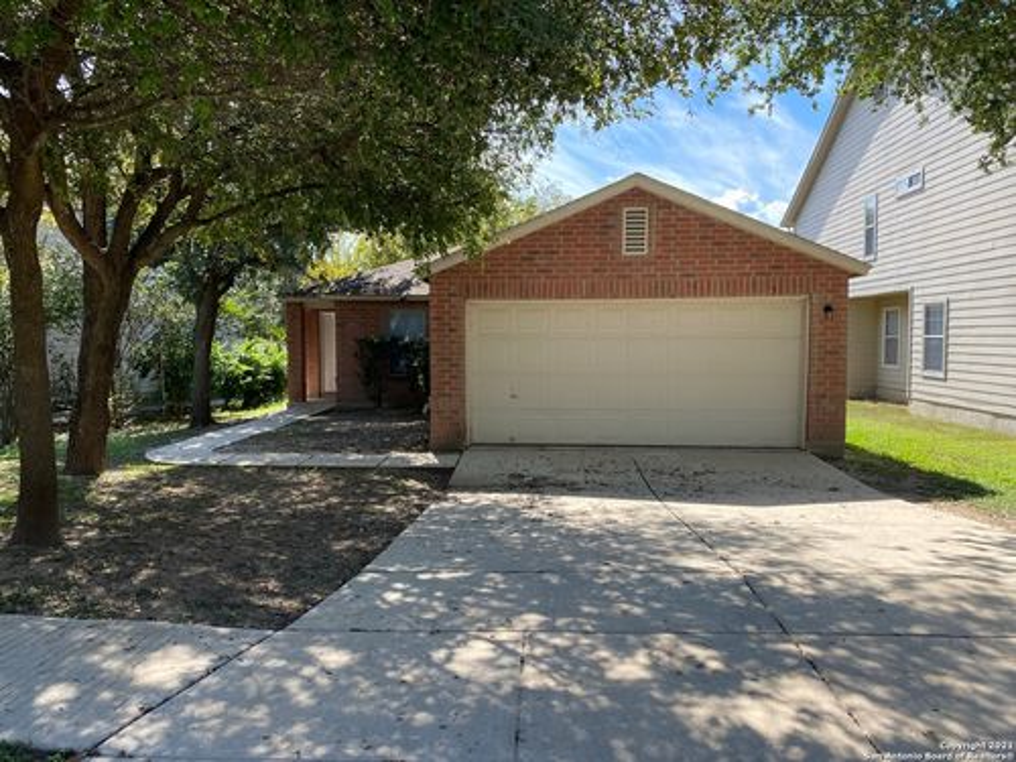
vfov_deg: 53.1
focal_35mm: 26
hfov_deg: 67.3
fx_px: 763
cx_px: 508
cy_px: 381
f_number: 1.8
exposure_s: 1/782
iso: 32
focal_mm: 4.25
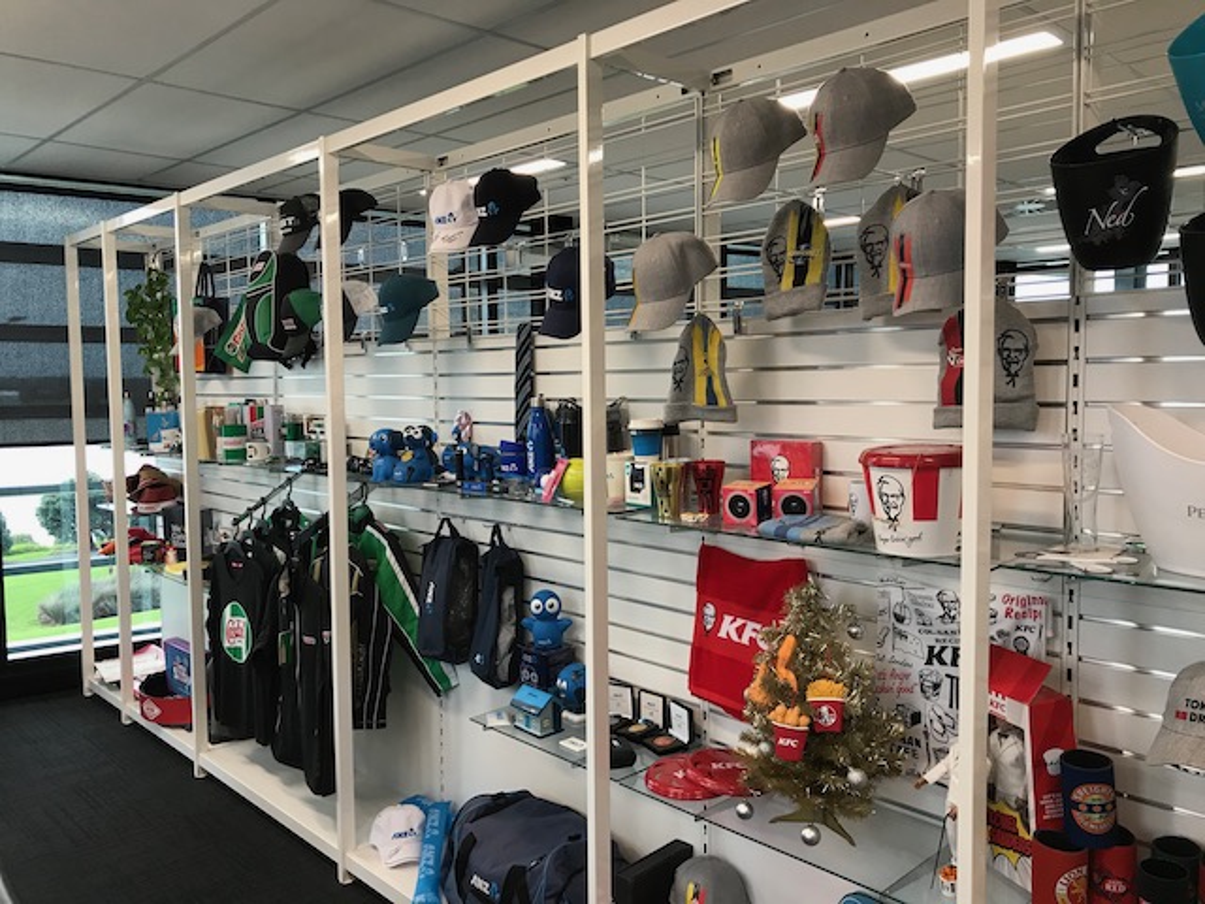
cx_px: 602
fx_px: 975
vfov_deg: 49.7
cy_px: 452
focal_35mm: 28
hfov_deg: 63.4
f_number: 1.8
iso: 20
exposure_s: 1/33
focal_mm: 3.99
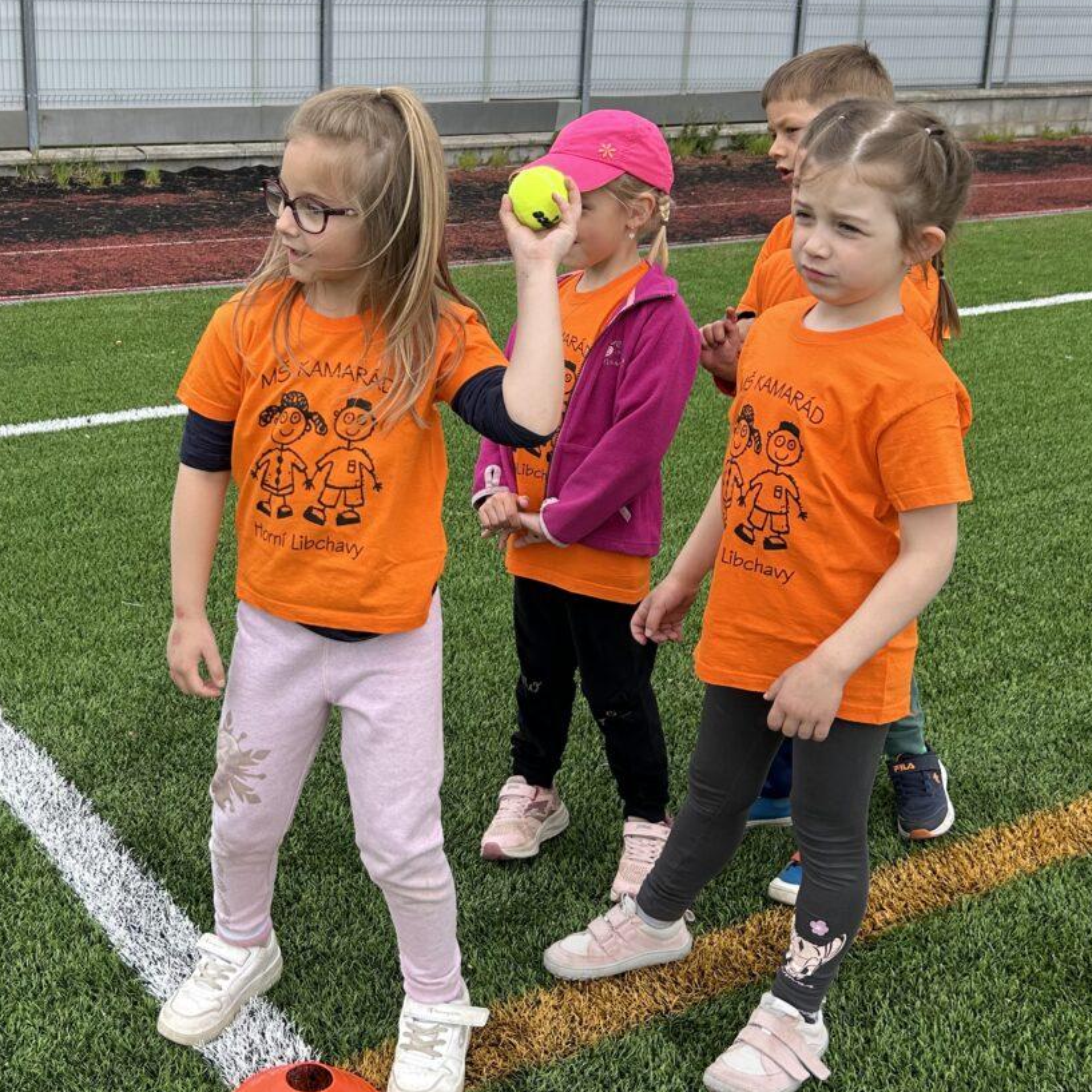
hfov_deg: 37.1
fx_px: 1606
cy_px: 453
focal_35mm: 45
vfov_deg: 37.4
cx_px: 348
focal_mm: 5.7
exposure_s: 1/1377
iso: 50
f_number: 1.5
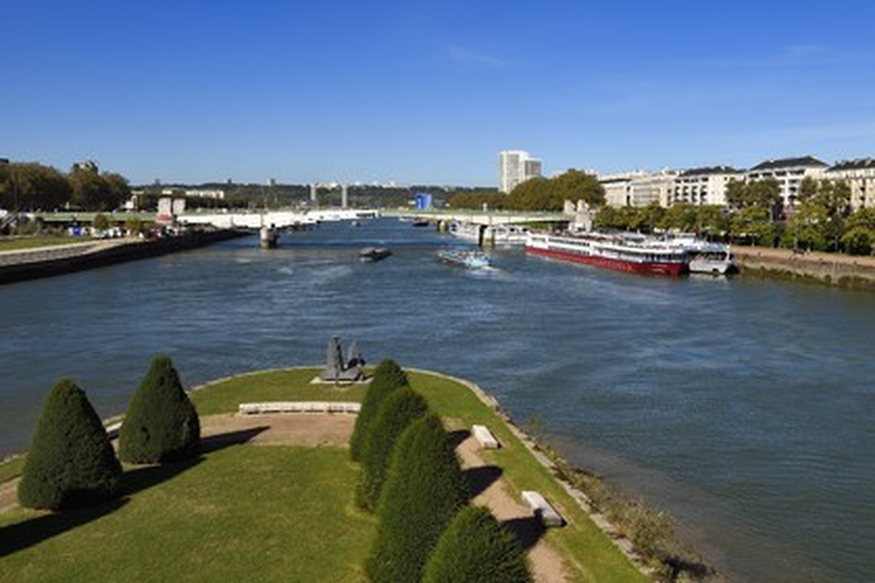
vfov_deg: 41.1
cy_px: 292
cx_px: 438
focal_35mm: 32
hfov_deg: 58.7
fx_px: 778
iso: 200
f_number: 14
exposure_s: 1/320
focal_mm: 32
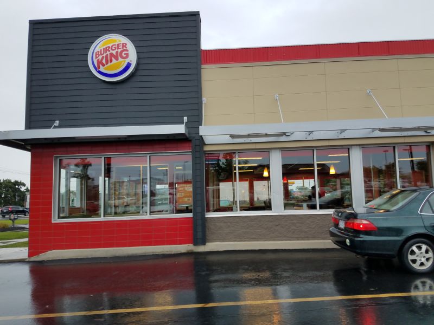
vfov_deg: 53.1
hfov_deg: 67.3
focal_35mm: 26
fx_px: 326
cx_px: 217
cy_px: 162
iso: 40
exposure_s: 1/170
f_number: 1.7
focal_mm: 4.2
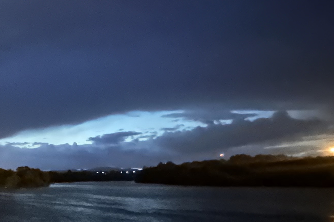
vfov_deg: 29.6
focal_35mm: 45
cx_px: -88
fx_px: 417
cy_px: 150
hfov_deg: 33.4
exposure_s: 1/4
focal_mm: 2.22
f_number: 2.2
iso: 5000
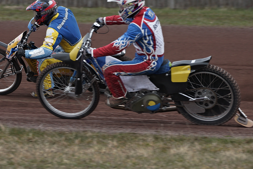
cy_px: 84
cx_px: 126
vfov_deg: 4.6
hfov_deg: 6.8
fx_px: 2115
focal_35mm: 301
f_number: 5
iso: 640
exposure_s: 1/800
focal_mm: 200
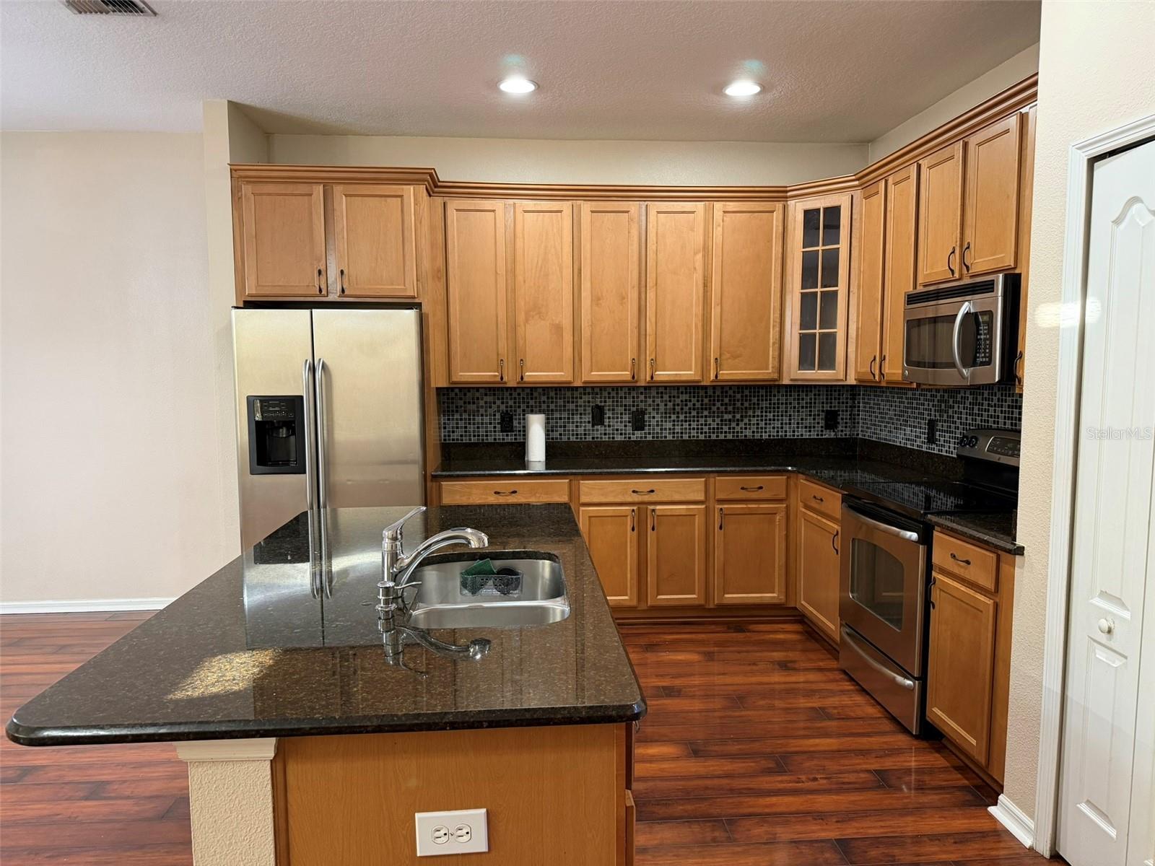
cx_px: 578
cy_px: 433
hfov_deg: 71.6
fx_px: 801
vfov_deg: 56.8
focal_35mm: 24
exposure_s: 1/60
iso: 320
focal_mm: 6.76
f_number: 1.78
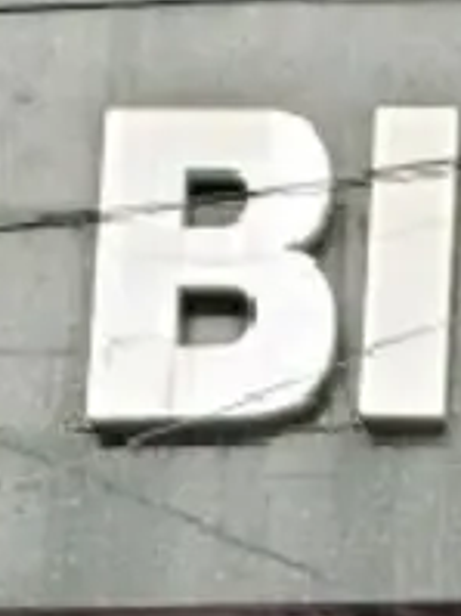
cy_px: 1625
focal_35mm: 151
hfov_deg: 9.0
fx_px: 2684
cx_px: 1033
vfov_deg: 10.6
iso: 50
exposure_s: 1/128
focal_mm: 4.3
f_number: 2.4
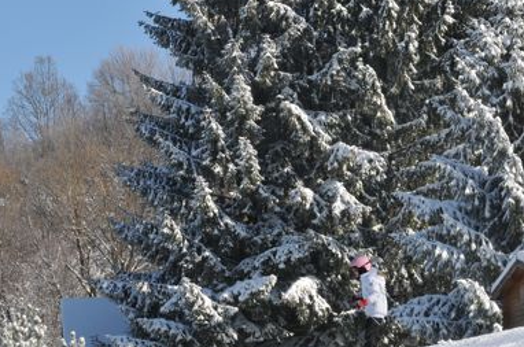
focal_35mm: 220
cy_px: 153
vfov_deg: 6.2
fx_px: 3196
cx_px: 218
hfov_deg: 9.4
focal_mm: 70
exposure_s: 1/500
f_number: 11
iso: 200
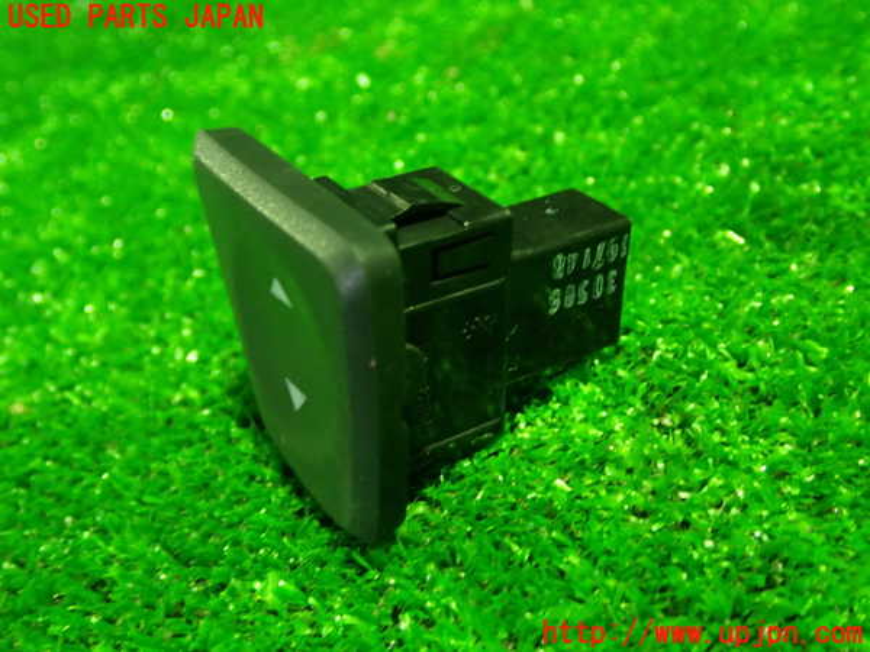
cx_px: 435
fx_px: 955
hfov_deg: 49.0
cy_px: 326
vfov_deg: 37.7
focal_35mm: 38
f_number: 2.7
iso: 800
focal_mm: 6.83
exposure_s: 1/10
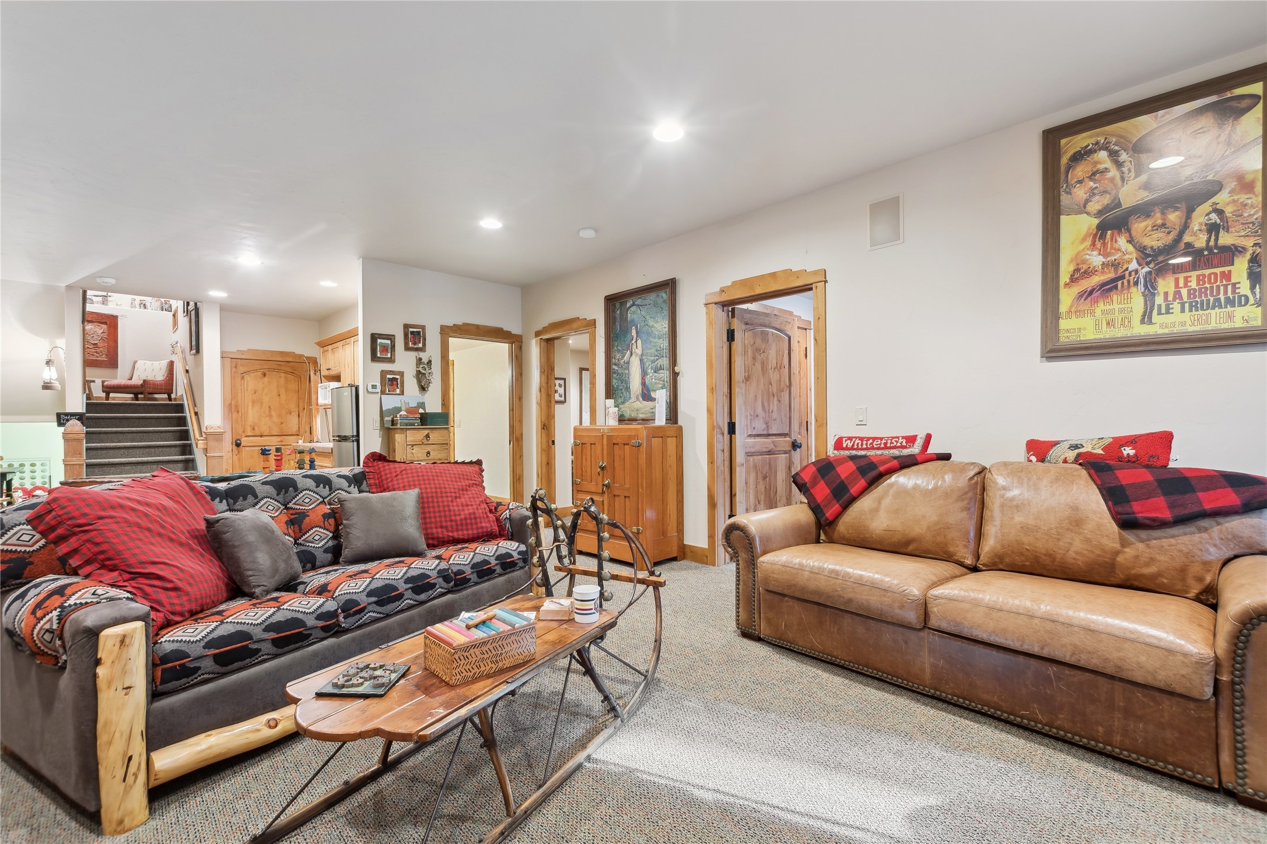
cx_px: 634
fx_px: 528
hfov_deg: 100.4
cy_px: 422
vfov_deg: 77.3
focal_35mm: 15
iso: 100
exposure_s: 1.6
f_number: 6.3
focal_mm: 10
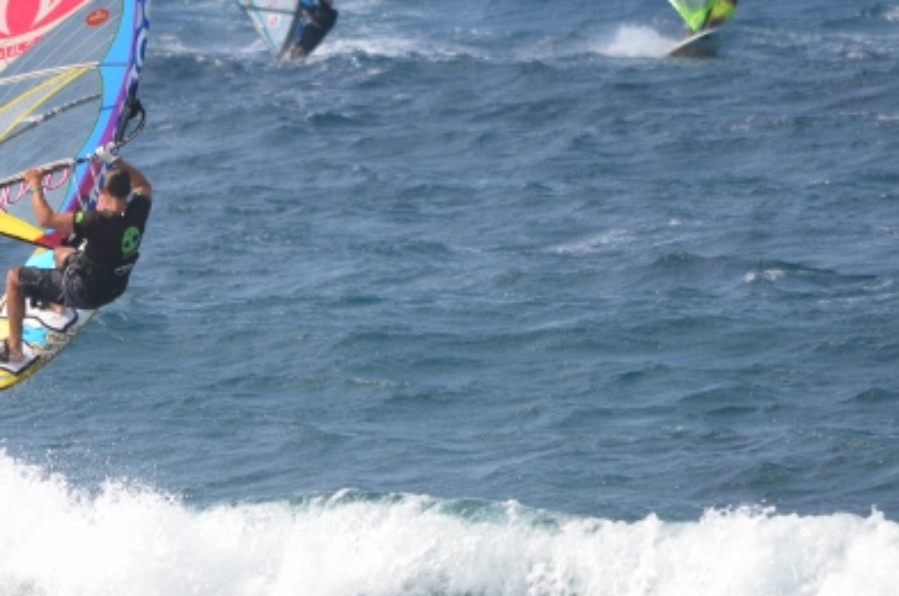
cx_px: 156
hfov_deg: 2.2
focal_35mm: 918
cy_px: 369
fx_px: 22887
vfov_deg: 1.5
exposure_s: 1/640
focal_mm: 300
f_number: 6.3
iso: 200
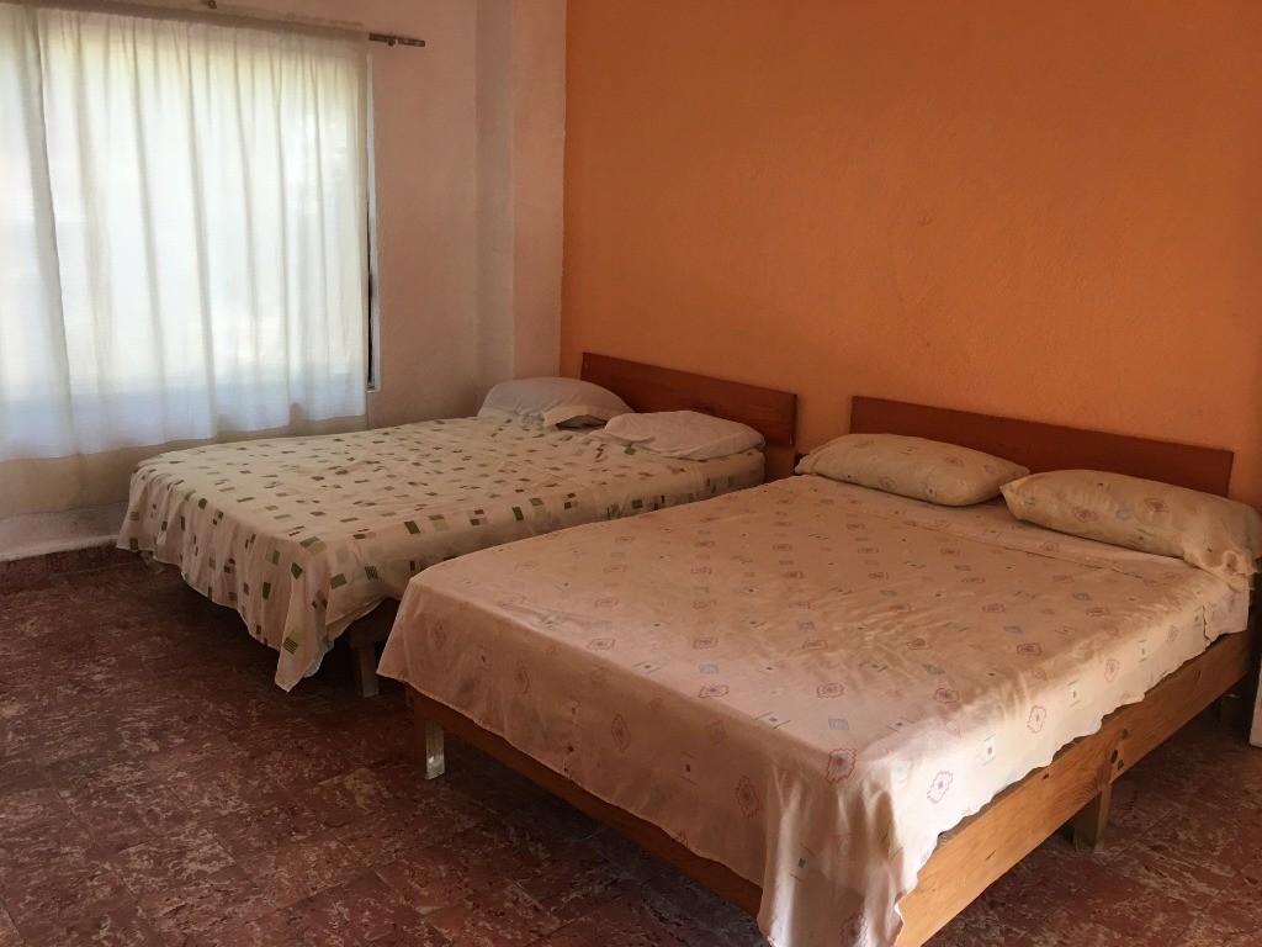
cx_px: 631
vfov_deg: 48.2
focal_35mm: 29
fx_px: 1057
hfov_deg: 61.7
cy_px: 474
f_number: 2.2
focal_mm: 4.15
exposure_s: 1/33
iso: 50
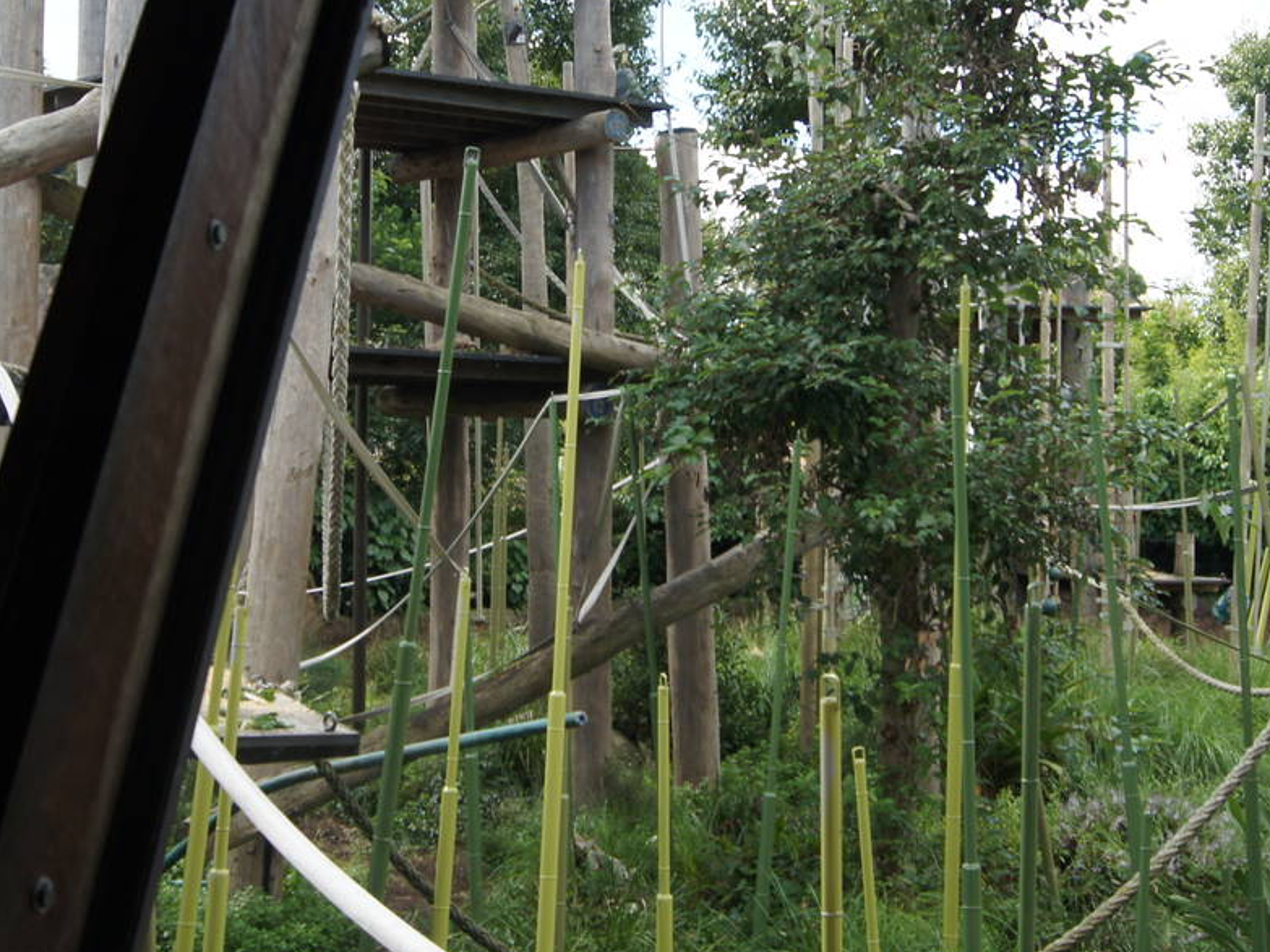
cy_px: 317
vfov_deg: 27.4
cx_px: 566
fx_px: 1944
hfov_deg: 36.1
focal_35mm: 53
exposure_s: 1/60
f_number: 7.1
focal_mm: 18
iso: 100
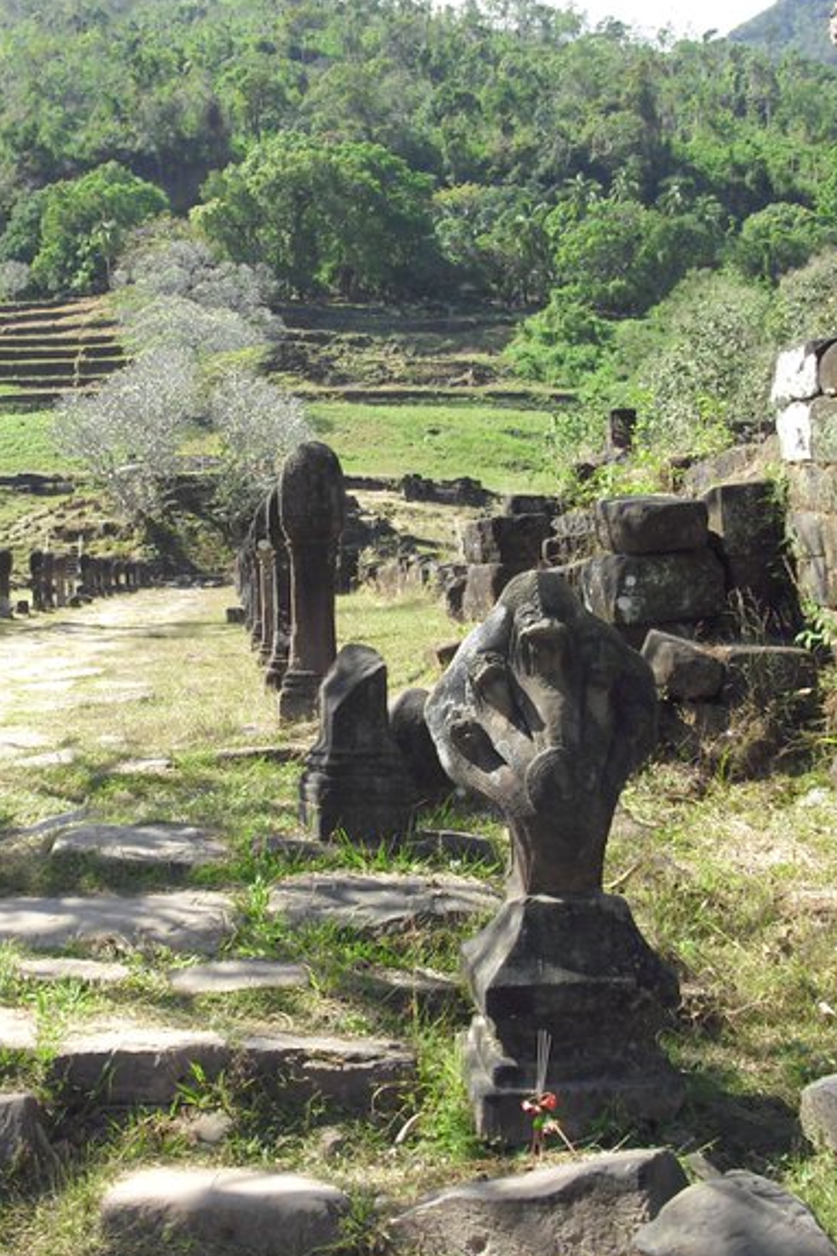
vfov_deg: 36.3
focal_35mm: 55
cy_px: 644
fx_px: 1919
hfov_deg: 24.5
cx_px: 310
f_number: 8
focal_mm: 6.2
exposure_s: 1/80
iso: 100
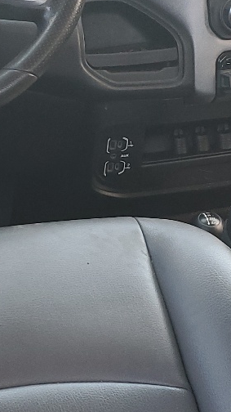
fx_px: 981
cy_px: 200
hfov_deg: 13.4
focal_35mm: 90
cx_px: 132
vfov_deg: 23.7
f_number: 1.5
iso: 85
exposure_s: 1/120
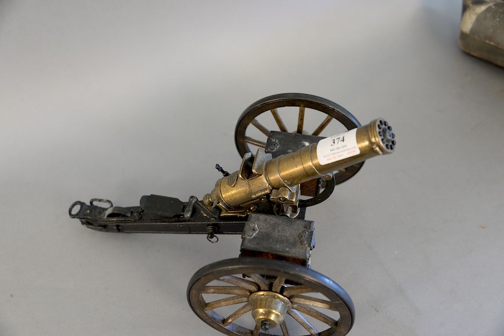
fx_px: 588
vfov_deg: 31.9
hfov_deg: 46.4
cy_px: 168
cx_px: 252
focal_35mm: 42
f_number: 4
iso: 800
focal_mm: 42
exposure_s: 1/50
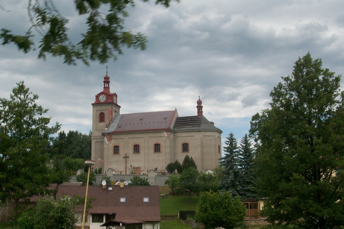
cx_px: 163
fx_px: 468
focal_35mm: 49
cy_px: 87
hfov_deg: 40.3
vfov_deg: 27.4
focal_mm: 5.7
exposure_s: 1/287
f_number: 5.5
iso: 64
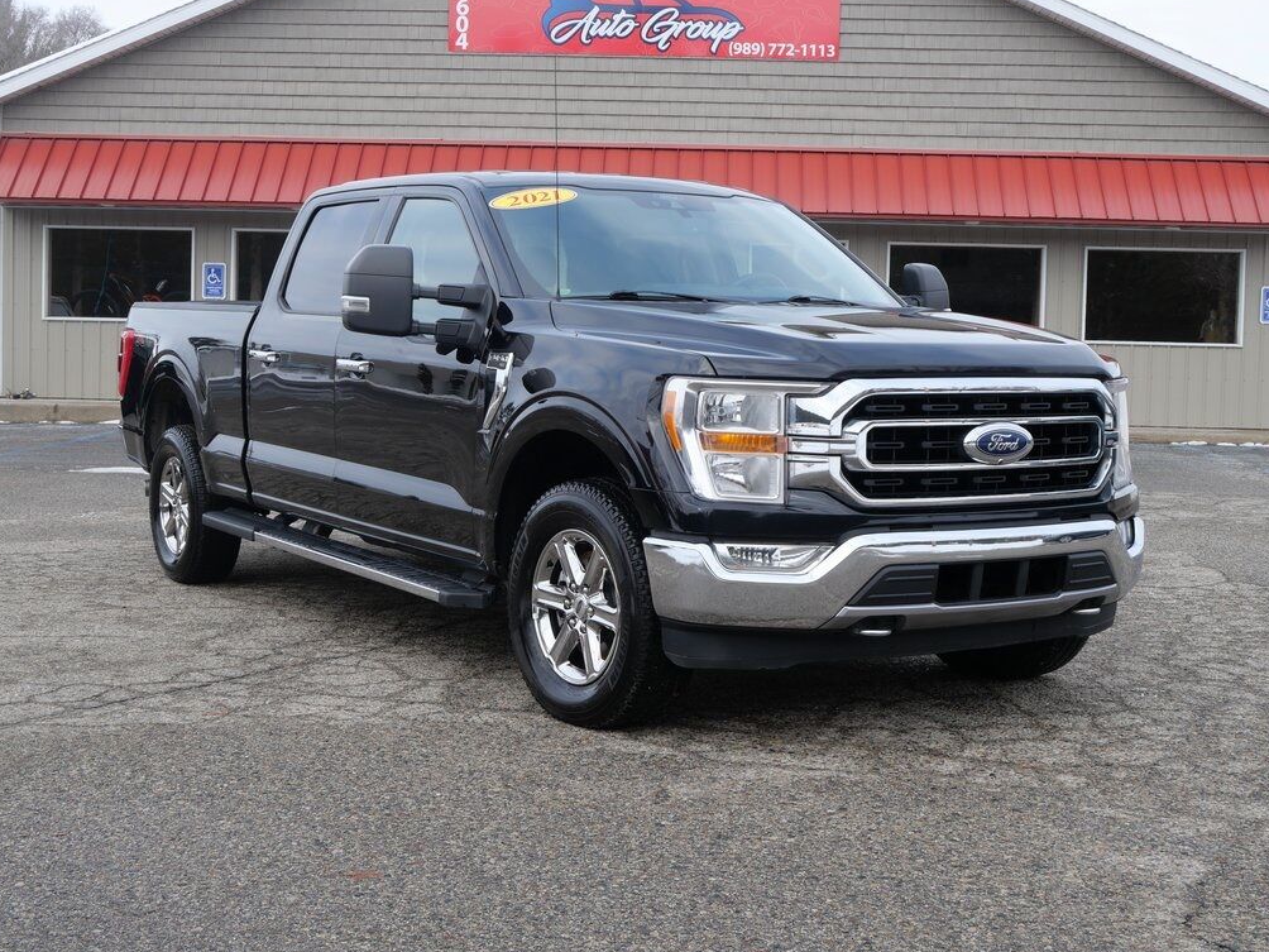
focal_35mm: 51
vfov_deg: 28.6
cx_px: 627
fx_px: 1870
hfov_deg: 37.5
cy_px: 473
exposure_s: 1/160
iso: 200
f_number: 7.1
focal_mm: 25
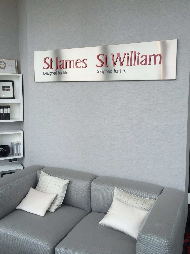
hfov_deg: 42.9
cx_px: 86
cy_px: 112
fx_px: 242
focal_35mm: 33
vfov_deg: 55.2
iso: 32
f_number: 2.2
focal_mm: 4.15
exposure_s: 1/306
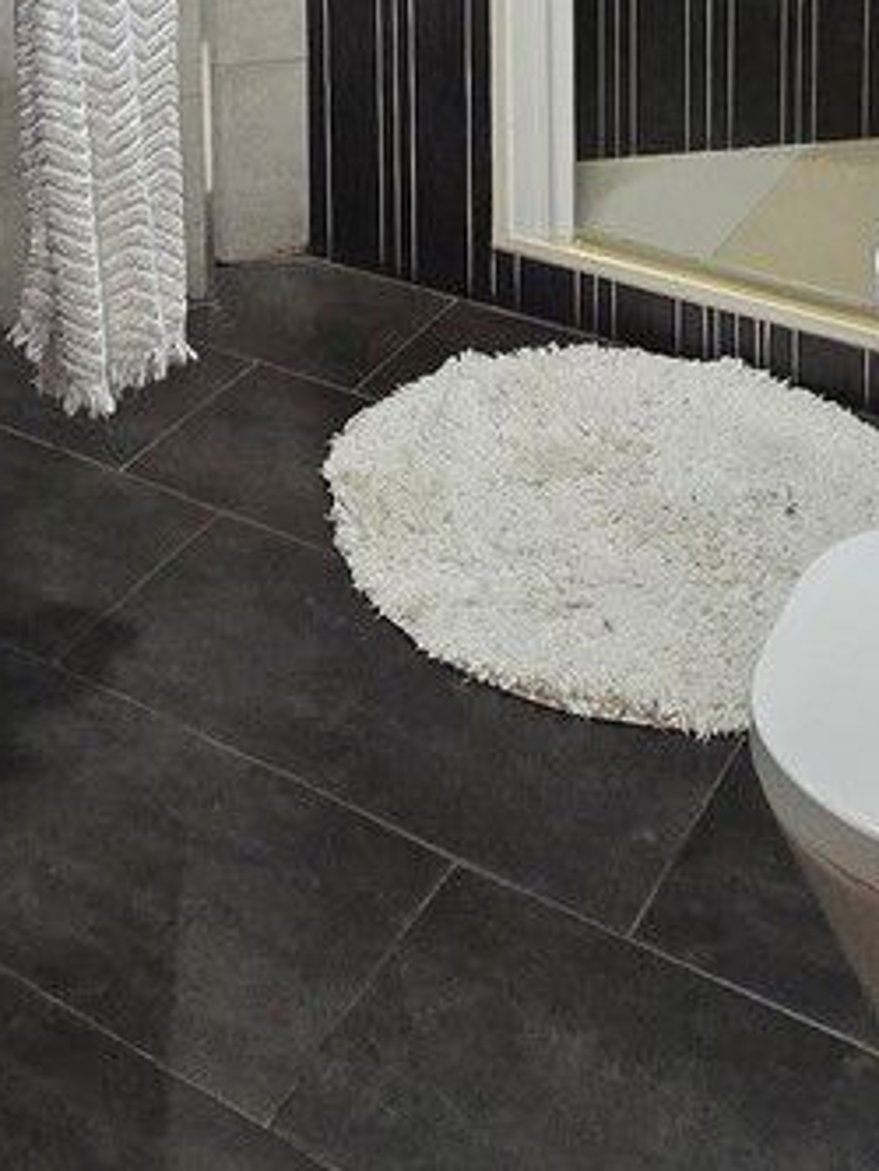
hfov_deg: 28.7
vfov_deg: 30.0
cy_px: -373
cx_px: 211
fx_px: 1692
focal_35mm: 50
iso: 640
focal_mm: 2.2
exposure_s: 1/50
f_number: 2.2
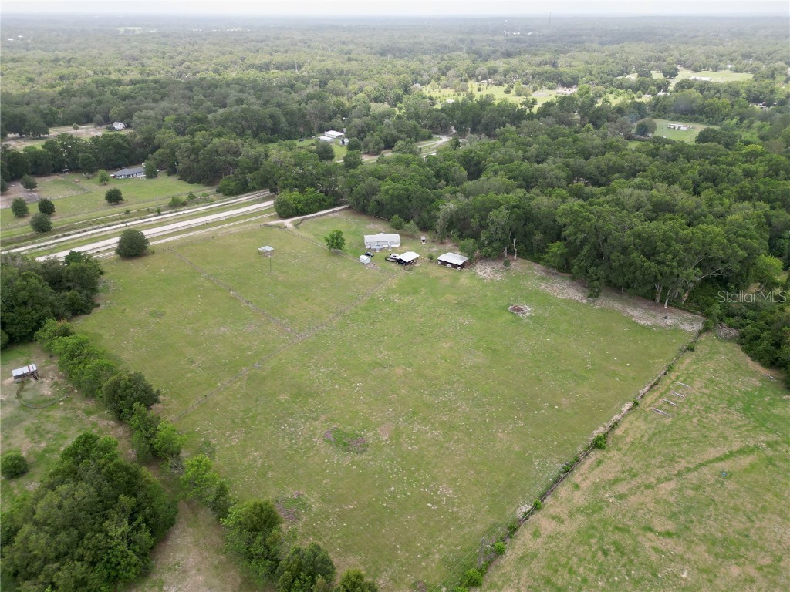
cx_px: 395
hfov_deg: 71.6
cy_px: 296
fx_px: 548
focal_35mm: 24
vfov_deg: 56.8
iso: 150
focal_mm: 6.72
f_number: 1.7
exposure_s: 1/1250
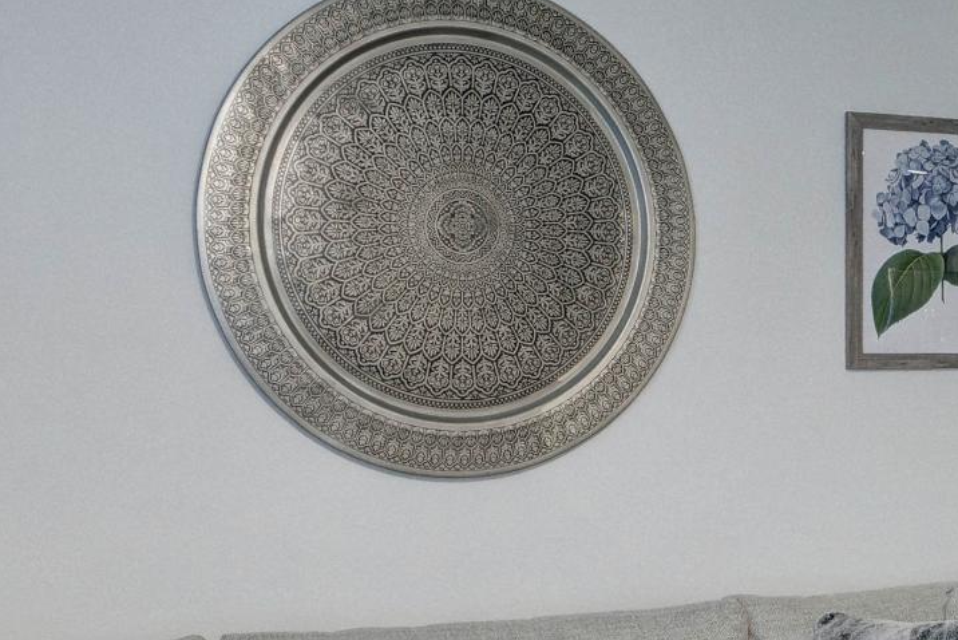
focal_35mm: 67
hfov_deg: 28.1
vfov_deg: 20.3
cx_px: 978
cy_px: 331
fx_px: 1784
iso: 400
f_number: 8
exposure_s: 1/60
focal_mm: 11
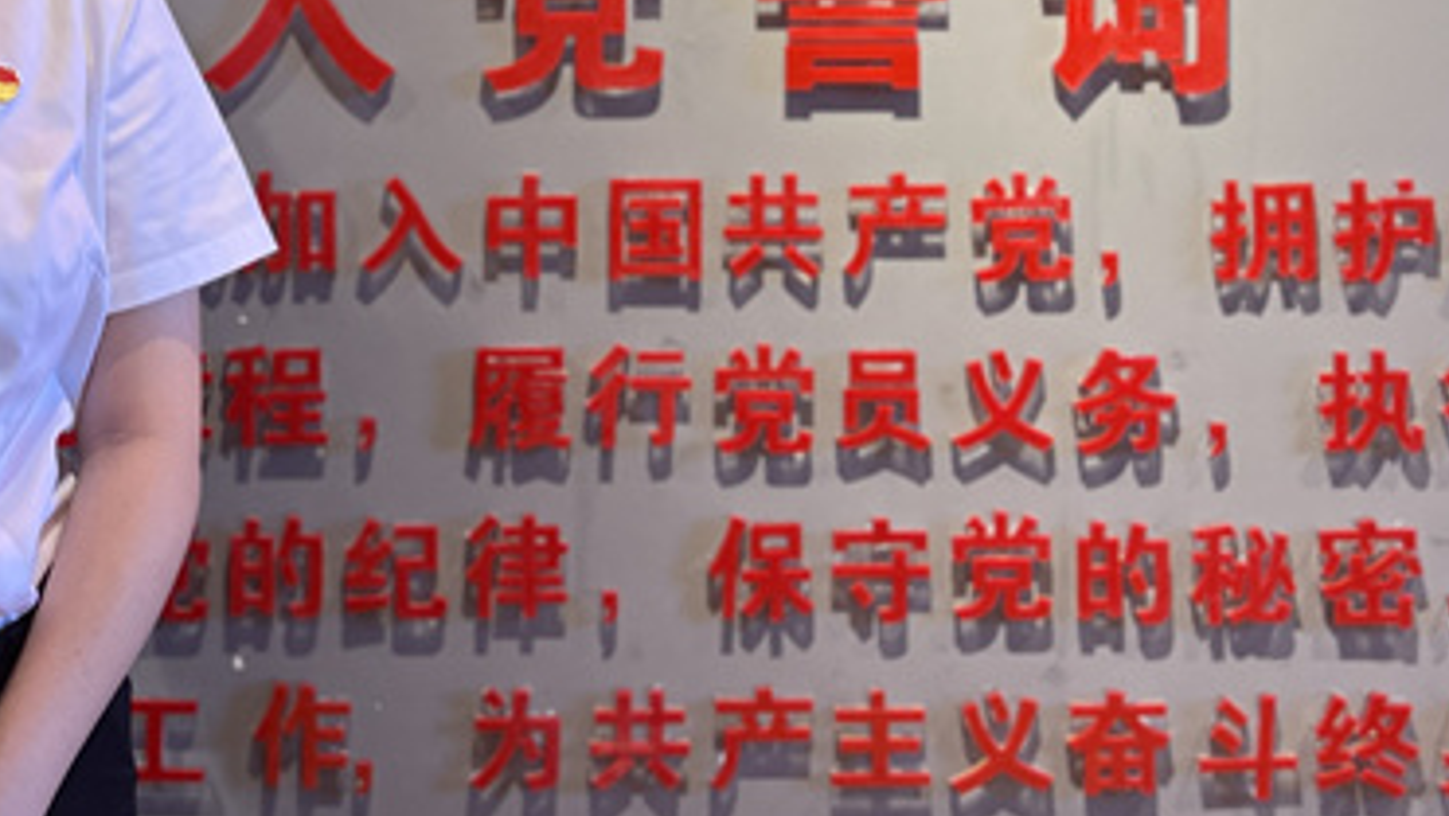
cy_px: -242
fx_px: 2345
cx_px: 523
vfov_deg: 18.4
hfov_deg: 34.1
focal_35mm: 61
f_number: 1.6
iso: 80
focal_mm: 5.1
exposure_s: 1/50
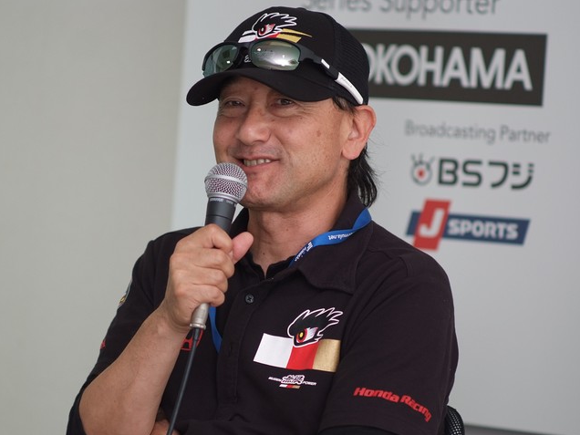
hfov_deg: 11.5
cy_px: 218
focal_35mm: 172
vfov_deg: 8.6
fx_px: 2882
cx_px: 253
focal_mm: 105
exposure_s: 1/250
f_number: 2.5
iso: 200
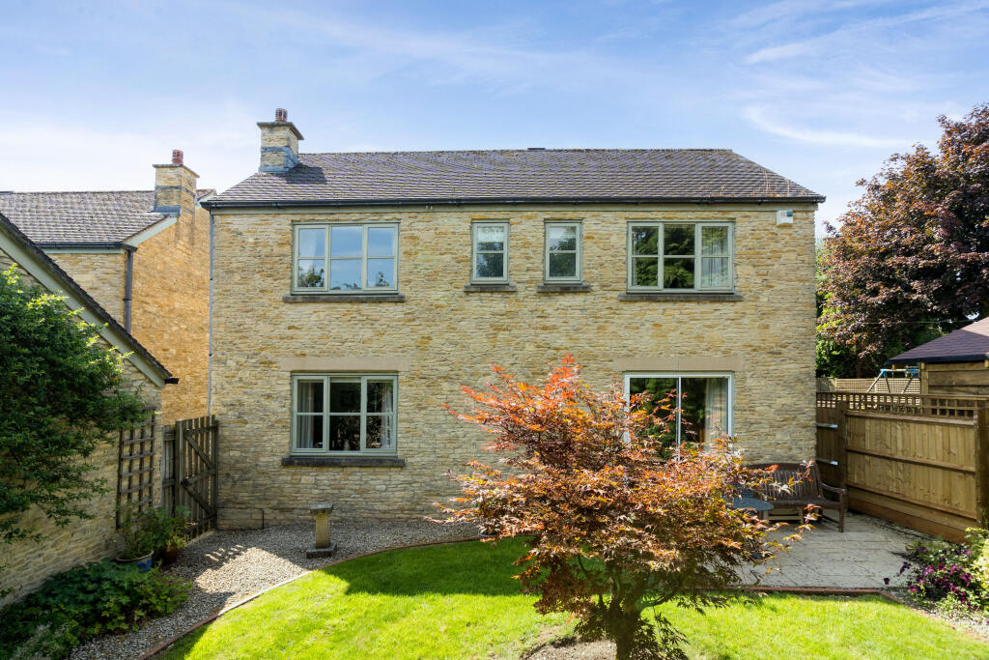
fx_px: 440
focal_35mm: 16
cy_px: 330
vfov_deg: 73.8
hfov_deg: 96.7
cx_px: 494
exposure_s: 1/400
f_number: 9
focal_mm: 16
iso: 640
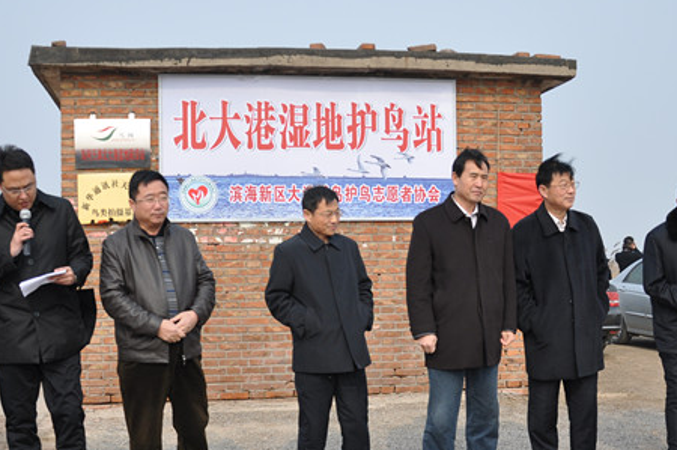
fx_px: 902
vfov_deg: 27.9
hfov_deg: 41.1
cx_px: 355
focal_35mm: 48
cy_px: 282
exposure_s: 1/1000
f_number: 4
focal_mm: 18
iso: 200
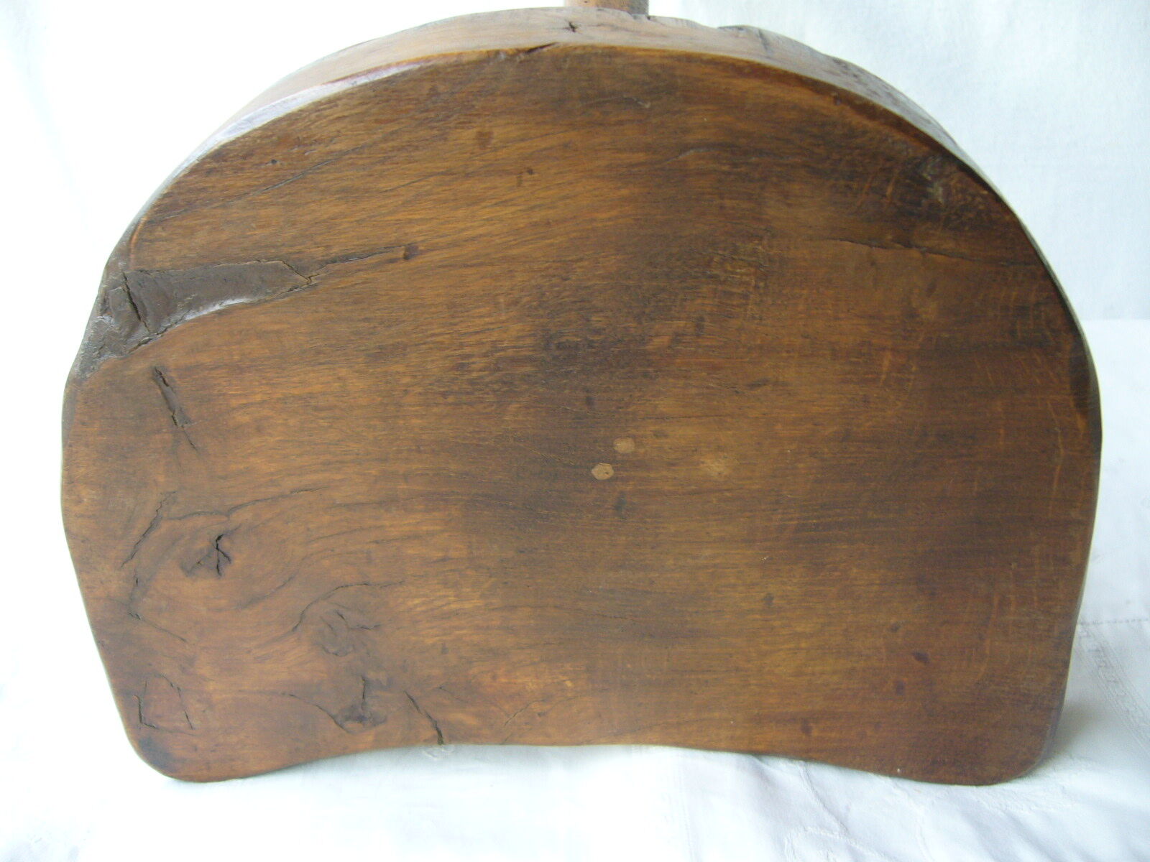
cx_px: 575
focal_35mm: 35
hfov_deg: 52.6
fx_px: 1163
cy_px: 431
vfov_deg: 40.7
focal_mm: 5.8
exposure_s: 1/15
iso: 100
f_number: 2.8
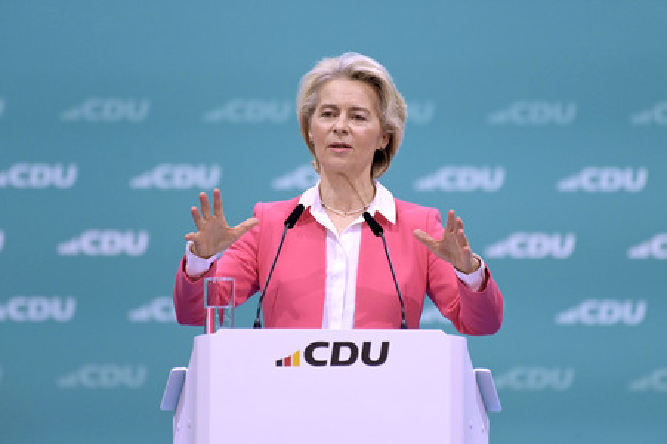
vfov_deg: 2.7
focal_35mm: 500
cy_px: 222
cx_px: 334
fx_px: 9257
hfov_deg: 4.1
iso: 8000
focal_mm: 500
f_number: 5.6
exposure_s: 1/500
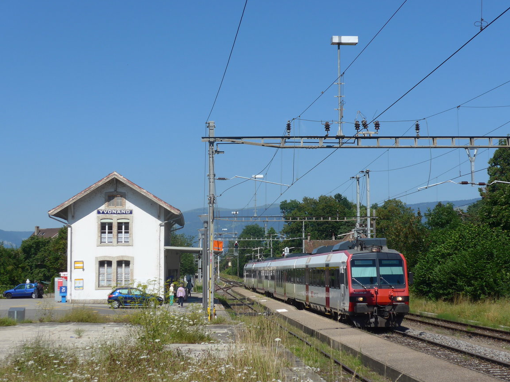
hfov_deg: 28.2
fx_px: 1017
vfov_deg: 21.3
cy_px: 187
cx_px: 259
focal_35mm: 69
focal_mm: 13.4
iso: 80
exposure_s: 1/1300
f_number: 3.9
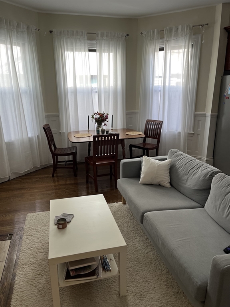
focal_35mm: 26
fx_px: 230
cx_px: 115
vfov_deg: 67.3
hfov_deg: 53.1
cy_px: 154
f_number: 1.6
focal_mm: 5.1
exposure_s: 1/120
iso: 50
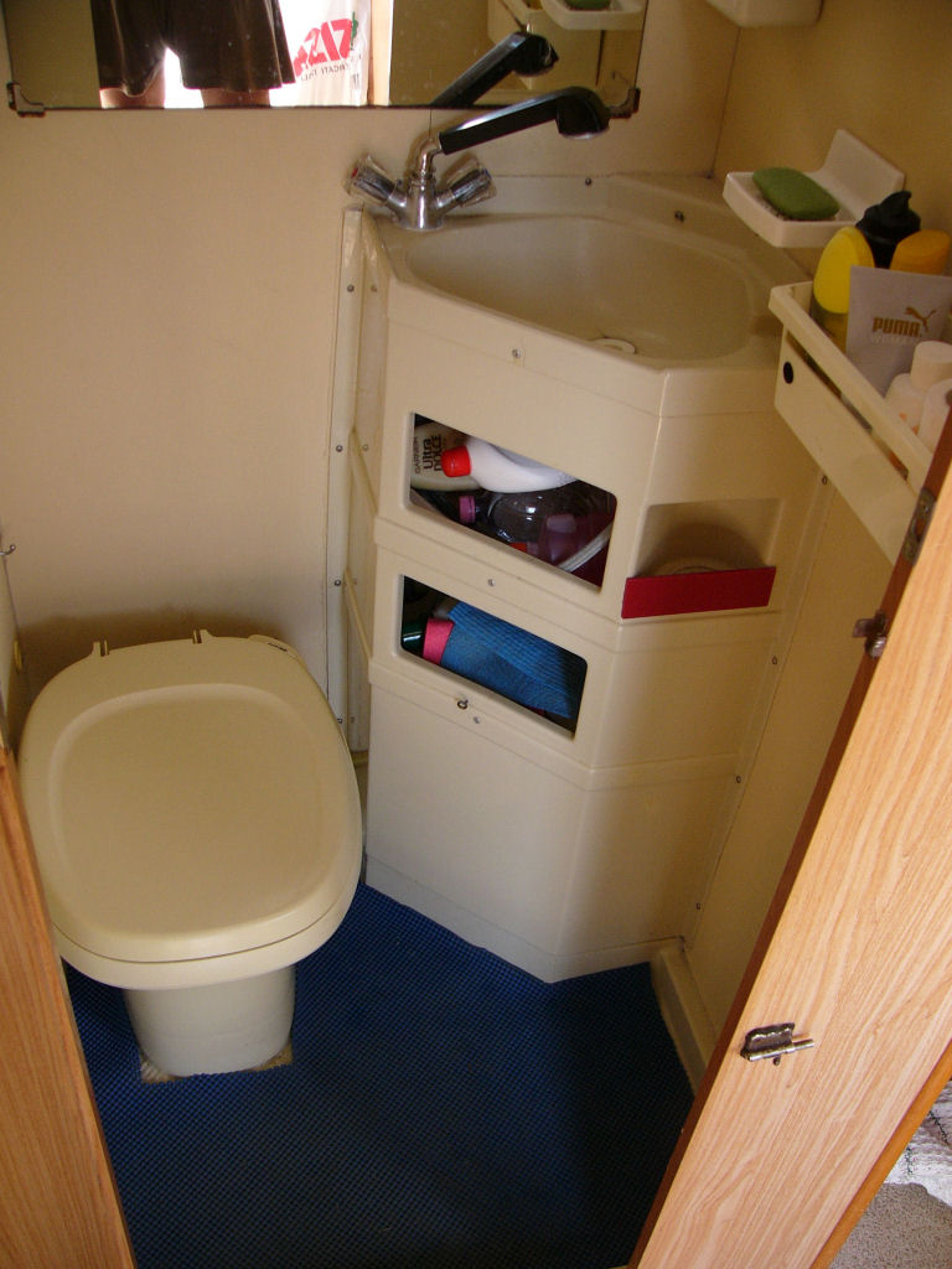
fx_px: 1320
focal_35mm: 36
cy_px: 634
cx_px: 476
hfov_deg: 39.7
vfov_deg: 51.4
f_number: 2.8
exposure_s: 1/60
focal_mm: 6
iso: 100
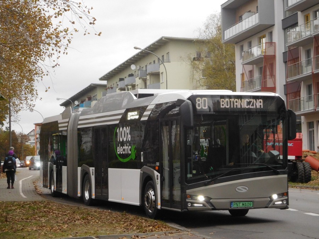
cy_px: 120
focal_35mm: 100
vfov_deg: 14.8
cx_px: 160
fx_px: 922
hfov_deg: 19.6
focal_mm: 17.8
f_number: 4.8
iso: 400
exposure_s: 1/100
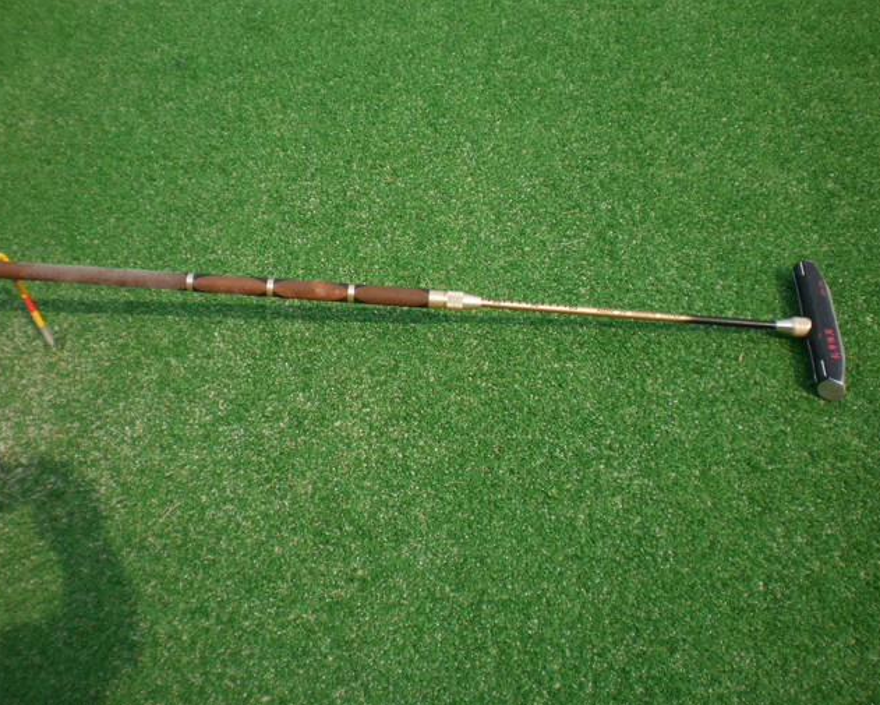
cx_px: 407
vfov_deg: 38.2
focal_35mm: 39
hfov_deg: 46.8
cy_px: 343
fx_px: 1016
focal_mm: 6.3
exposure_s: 1/800
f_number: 3.1
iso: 100
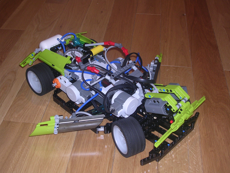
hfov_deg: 38.9
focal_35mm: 49
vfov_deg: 29.7
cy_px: 86
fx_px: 326
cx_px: 115
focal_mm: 7.5
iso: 100
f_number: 3.1
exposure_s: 1/60.1
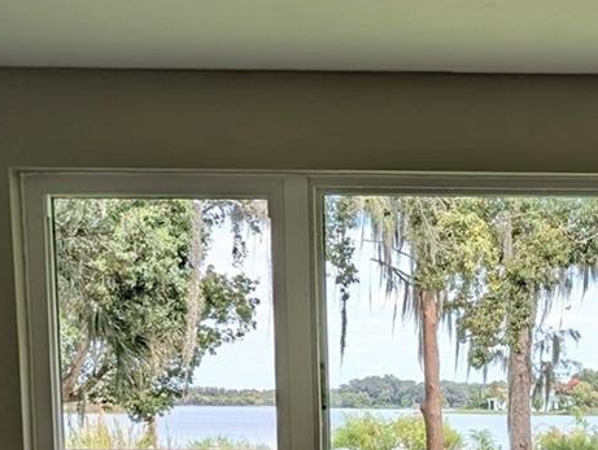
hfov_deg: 22.4
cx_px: 627
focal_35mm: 83
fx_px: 1436
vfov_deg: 16.6
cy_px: 624
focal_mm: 6.9
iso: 24
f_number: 1.68
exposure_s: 1/329
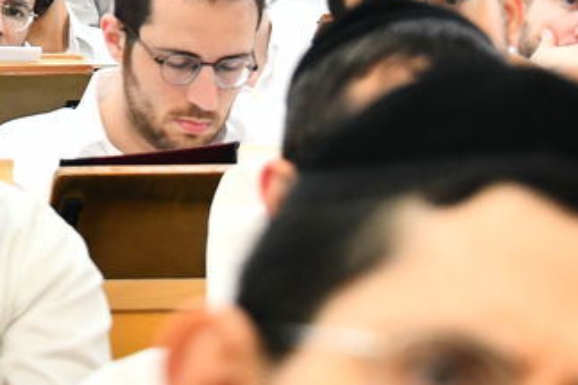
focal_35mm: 295
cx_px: 36
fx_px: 4734
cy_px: -201
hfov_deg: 7.0
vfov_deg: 4.6
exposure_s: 1/200
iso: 2500
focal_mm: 68
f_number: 5.6
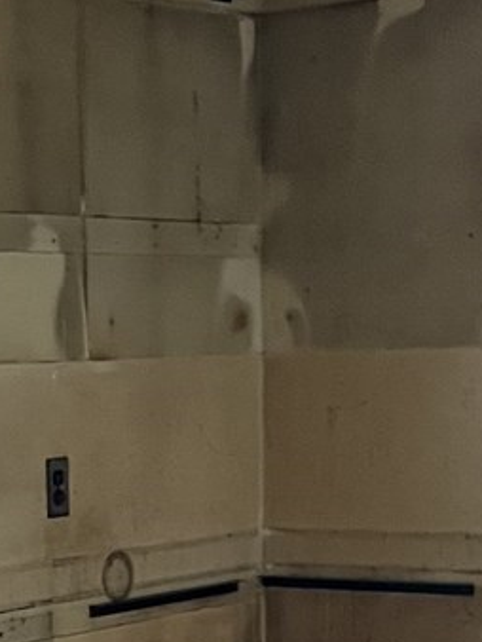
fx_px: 2188
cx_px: 70
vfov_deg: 15.4
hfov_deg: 12.5
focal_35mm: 118
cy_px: 971
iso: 640
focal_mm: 5.1
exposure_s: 1/37
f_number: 1.6
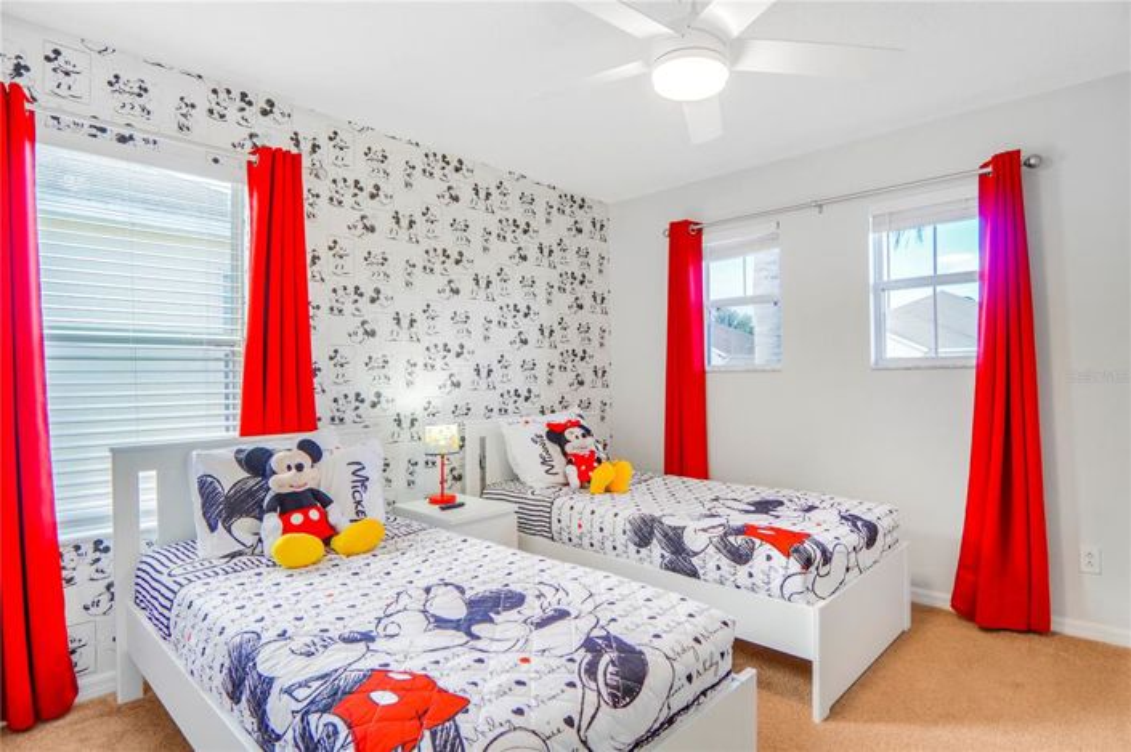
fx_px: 565
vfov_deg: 67.3
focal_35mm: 18
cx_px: 566
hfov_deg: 90.0
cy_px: 376
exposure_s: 1/125
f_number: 4
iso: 400
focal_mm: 12
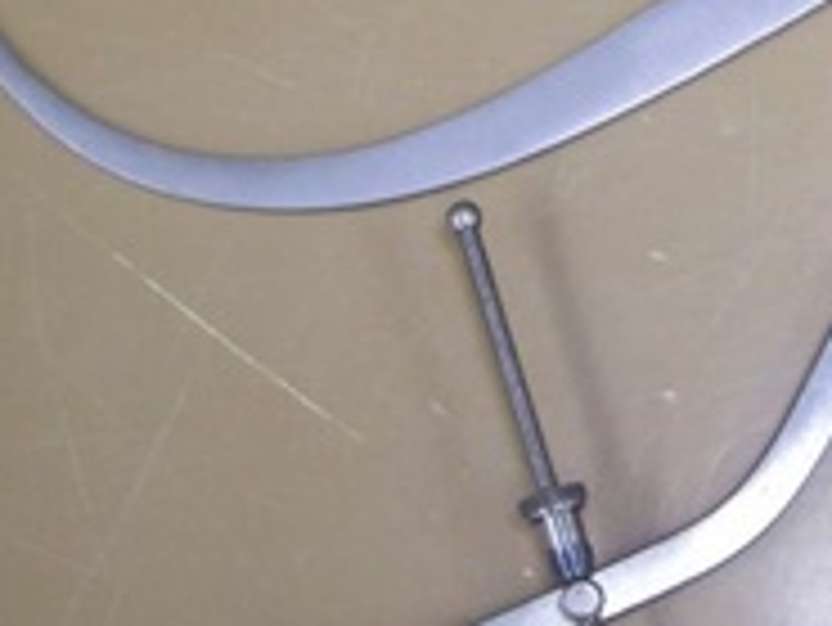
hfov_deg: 20.0
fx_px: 2309
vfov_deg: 15.4
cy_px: 216
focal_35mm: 96
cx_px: 751
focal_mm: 7.8
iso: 200
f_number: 2.8
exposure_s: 1/30
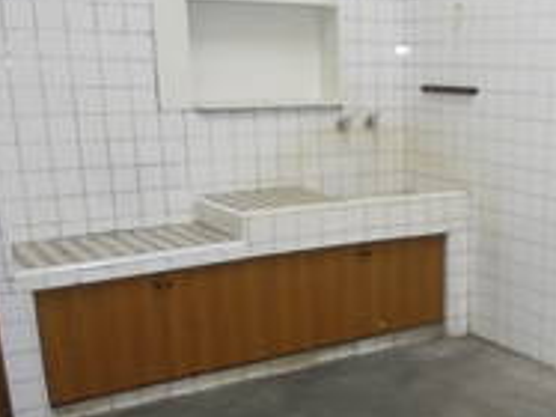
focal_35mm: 50
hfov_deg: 35.4
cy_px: 310
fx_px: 803
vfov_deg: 28.7
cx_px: 526
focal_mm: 4.6
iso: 400
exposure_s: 1/30
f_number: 3.5
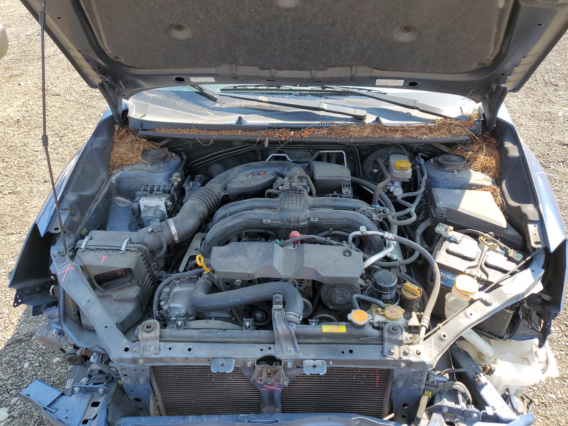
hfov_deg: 67.3
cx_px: 284
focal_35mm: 26
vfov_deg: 53.1
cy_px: 213
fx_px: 427
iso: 50
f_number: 1.5
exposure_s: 1/556
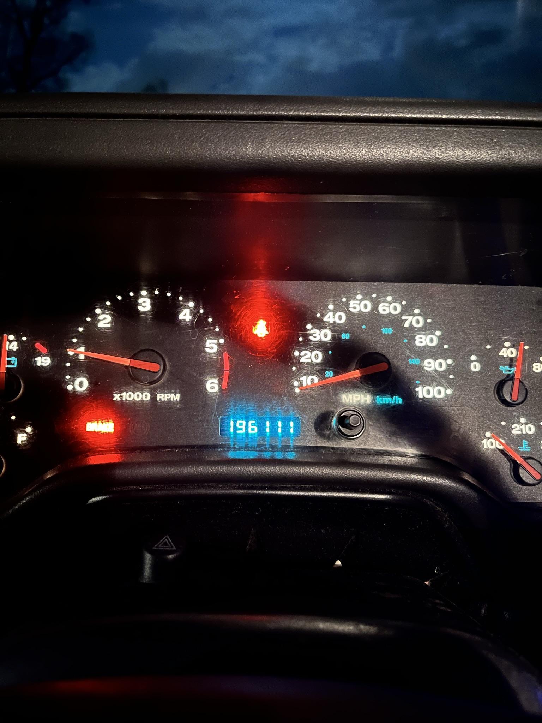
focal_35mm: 26
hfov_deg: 53.1
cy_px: 362
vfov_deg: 67.3
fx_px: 543
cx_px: 271
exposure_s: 1/5
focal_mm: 5.1
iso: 500
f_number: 1.6
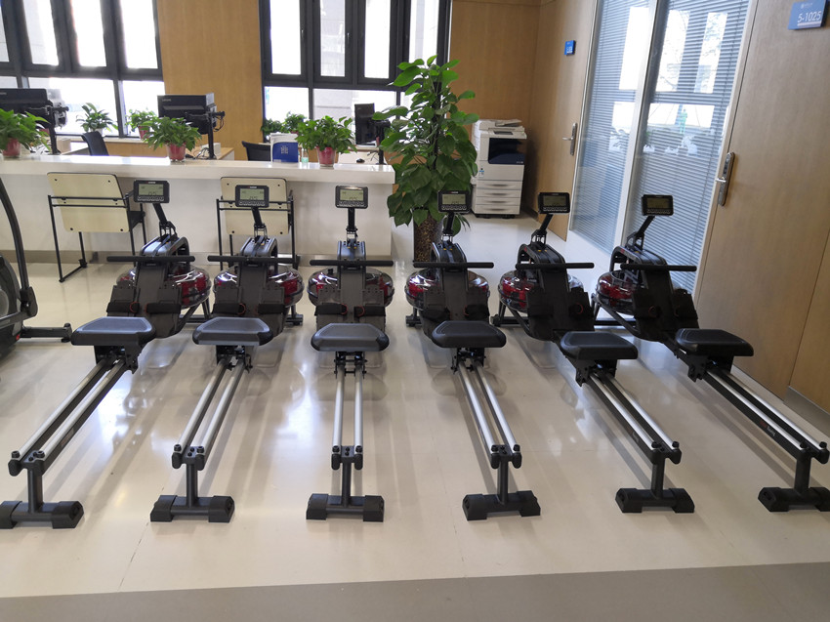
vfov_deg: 51.3
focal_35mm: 27
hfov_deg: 65.3
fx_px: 647
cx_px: 415
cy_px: 311
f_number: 1.8
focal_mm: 3.95
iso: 160
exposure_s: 1/50
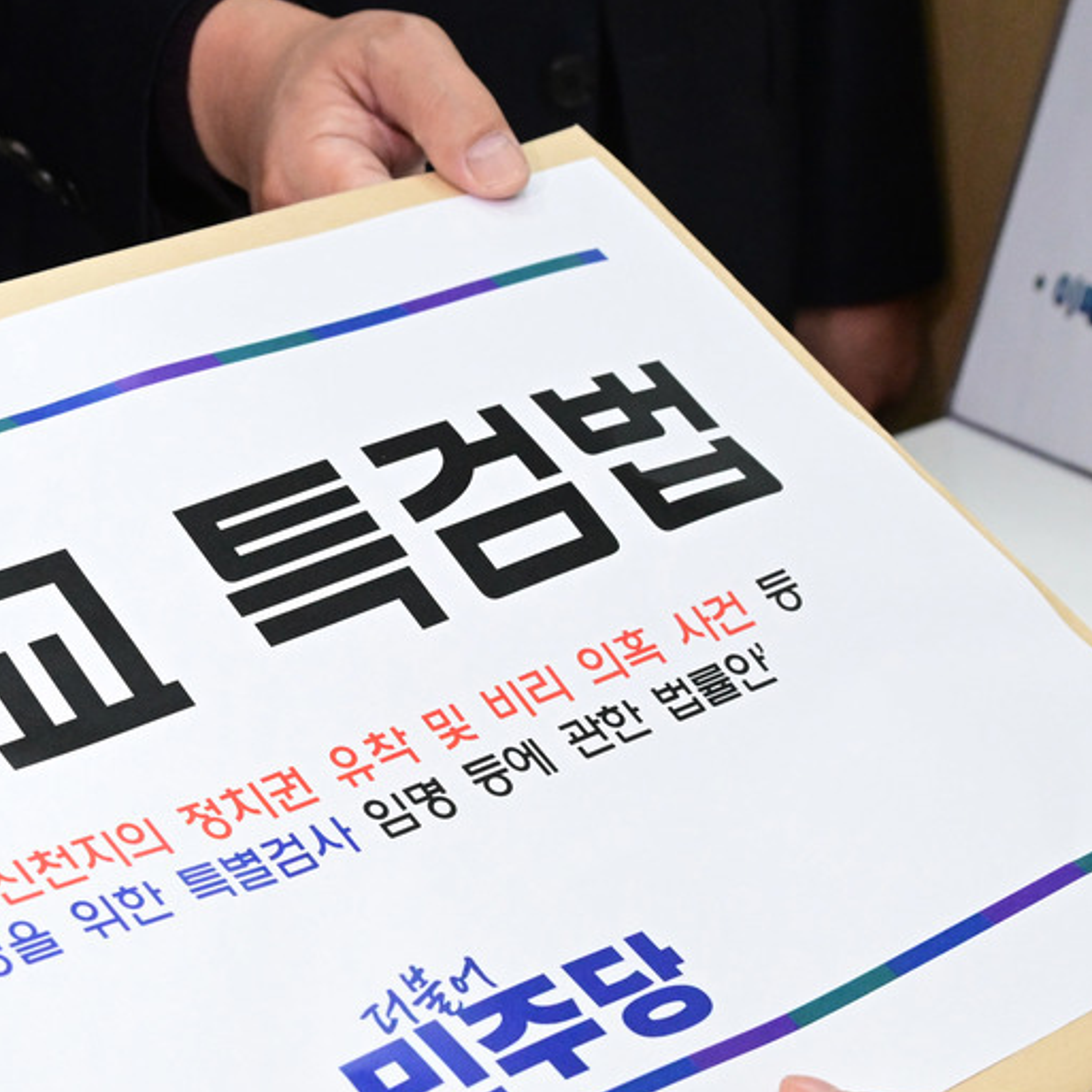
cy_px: 919
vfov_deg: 18.1
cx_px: 328
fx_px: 3391
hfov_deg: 18.2
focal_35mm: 95
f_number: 7.1
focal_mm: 41
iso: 4000
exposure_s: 1/250
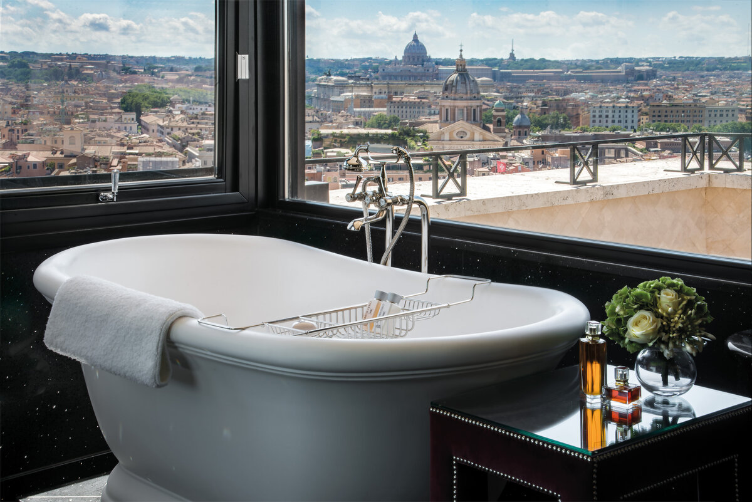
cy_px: 251
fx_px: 1045
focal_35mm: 50
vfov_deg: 27.0
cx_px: 376
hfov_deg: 39.6
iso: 100
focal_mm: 50
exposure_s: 1
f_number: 22
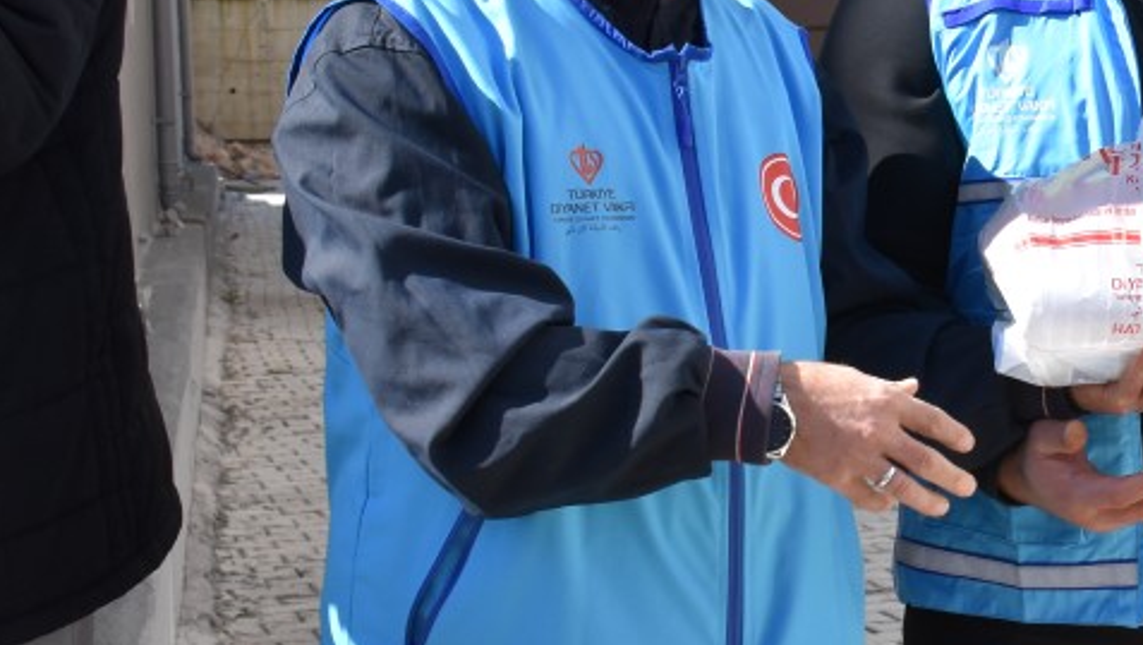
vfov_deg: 13.3
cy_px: 192
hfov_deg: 22.1
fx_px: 2760
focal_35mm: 91
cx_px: 1251
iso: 800
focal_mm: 24
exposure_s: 1/500
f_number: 11
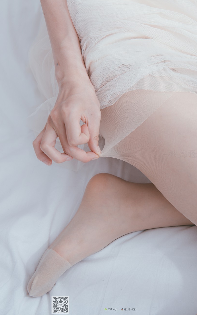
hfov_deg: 18.7
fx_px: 593
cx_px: 154
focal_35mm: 69
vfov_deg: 29.8
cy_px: 157
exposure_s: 1/160
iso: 200
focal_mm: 45
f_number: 5
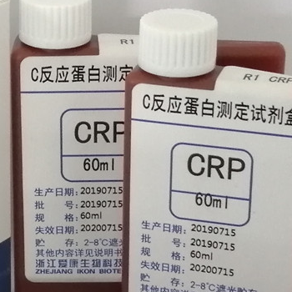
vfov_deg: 12.1
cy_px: 216
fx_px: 1374
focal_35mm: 144
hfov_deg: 12.0
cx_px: 15
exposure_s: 1/30
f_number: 1.8
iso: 200
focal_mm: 3.64
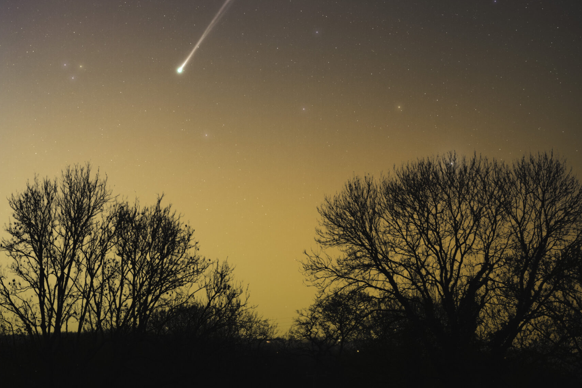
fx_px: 3281
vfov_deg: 6.7
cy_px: -12
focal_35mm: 203
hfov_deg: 10.1
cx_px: 291
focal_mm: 135
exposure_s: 10
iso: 2000
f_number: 2
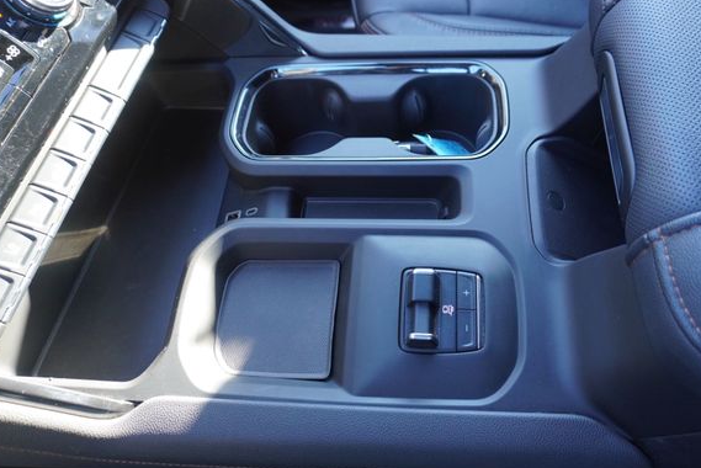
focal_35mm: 27
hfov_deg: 67.3
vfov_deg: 48.0
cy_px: 235
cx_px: 377
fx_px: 526
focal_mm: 16
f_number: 4
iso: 500
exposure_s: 1/60
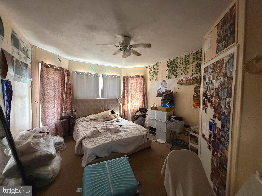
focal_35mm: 14
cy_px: 98
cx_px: 131
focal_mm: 2.22
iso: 500
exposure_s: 1/60
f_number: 2.2
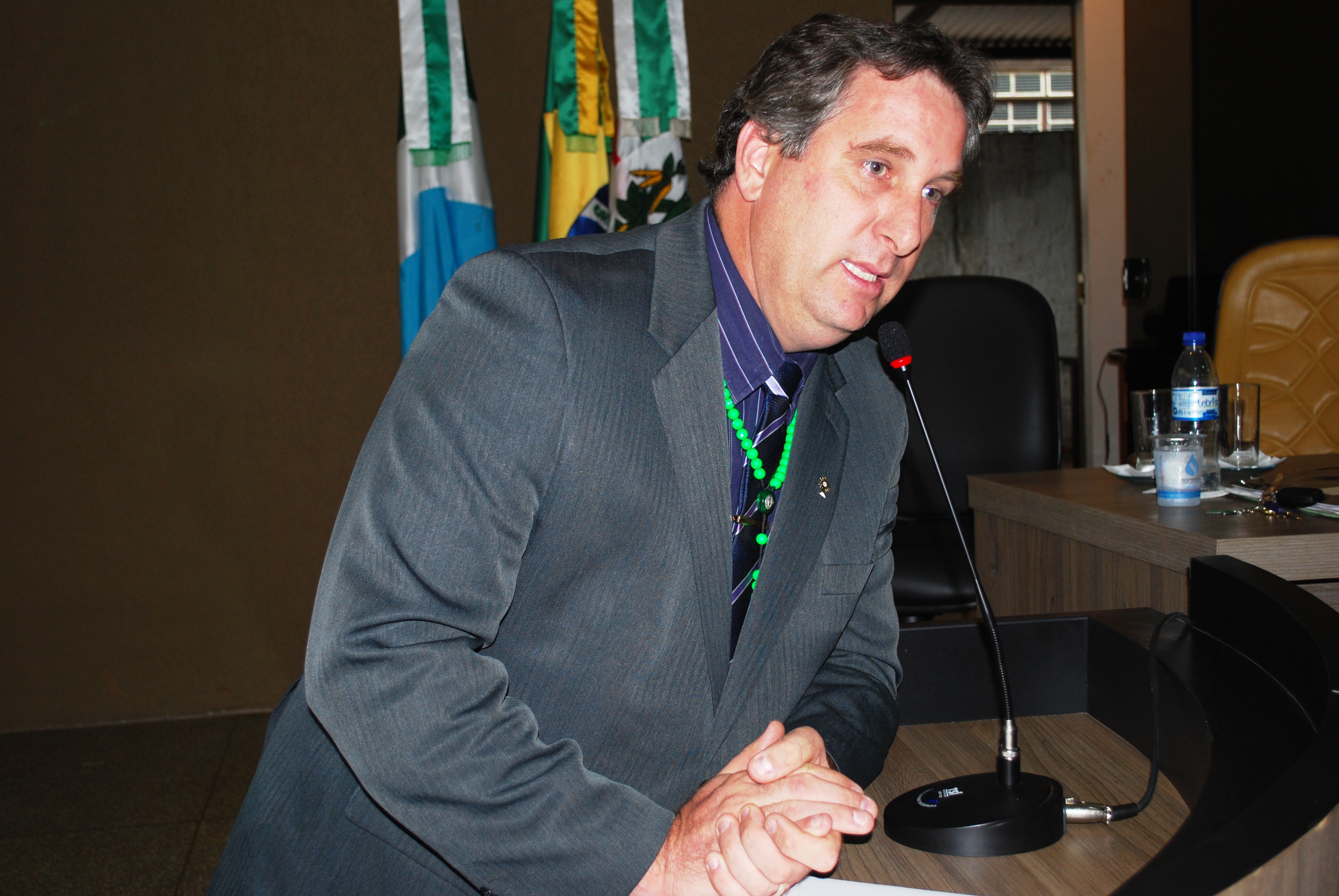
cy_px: 448
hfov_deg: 43.6
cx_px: 670
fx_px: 1676
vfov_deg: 29.9
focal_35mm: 45
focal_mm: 30
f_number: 4.8
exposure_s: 1/60
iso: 200
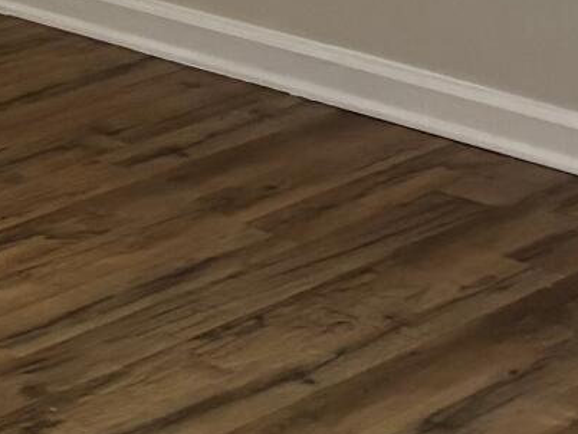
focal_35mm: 194
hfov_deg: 9.6
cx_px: -519
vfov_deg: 7.6
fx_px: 3241
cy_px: -80
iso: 250
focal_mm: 5.96
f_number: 1.6
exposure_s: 1/60
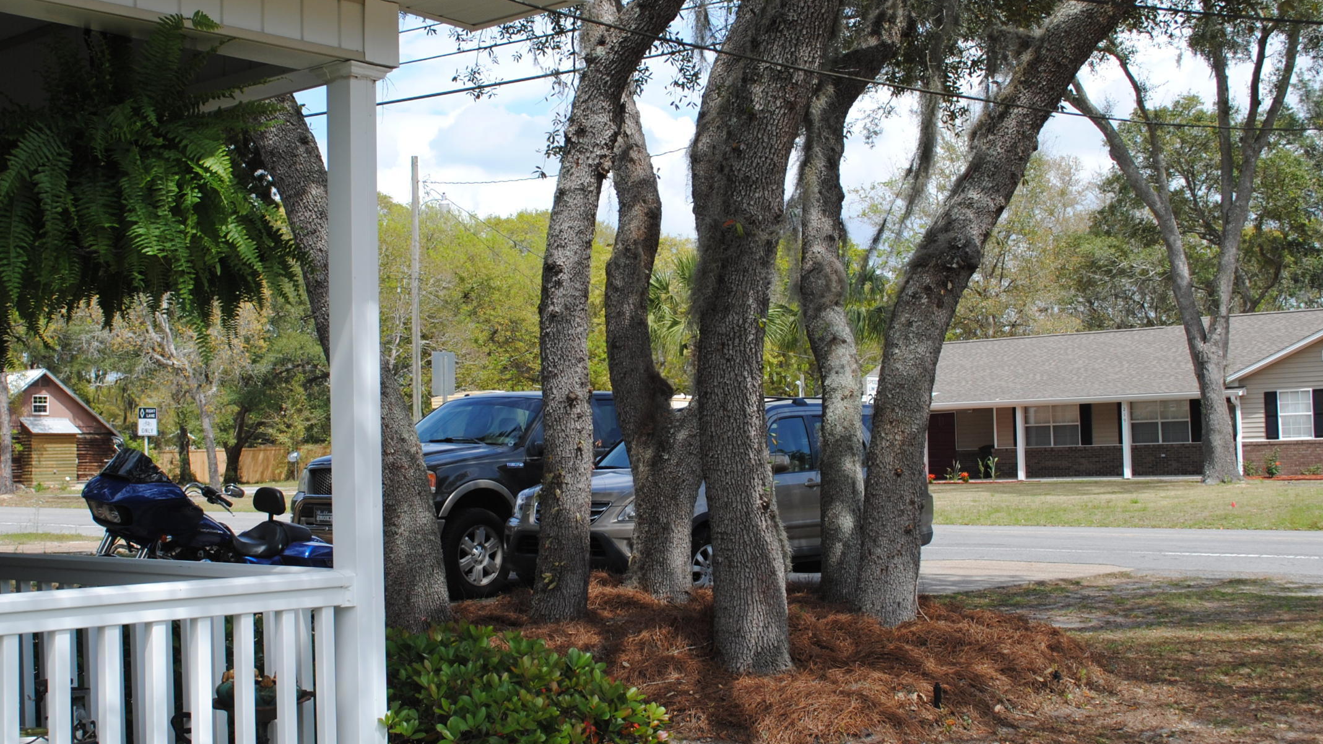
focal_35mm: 53
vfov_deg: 22.6
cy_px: 367
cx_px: 582
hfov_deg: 39.1
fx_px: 1859
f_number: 8
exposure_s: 1/250
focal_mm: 24
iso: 100
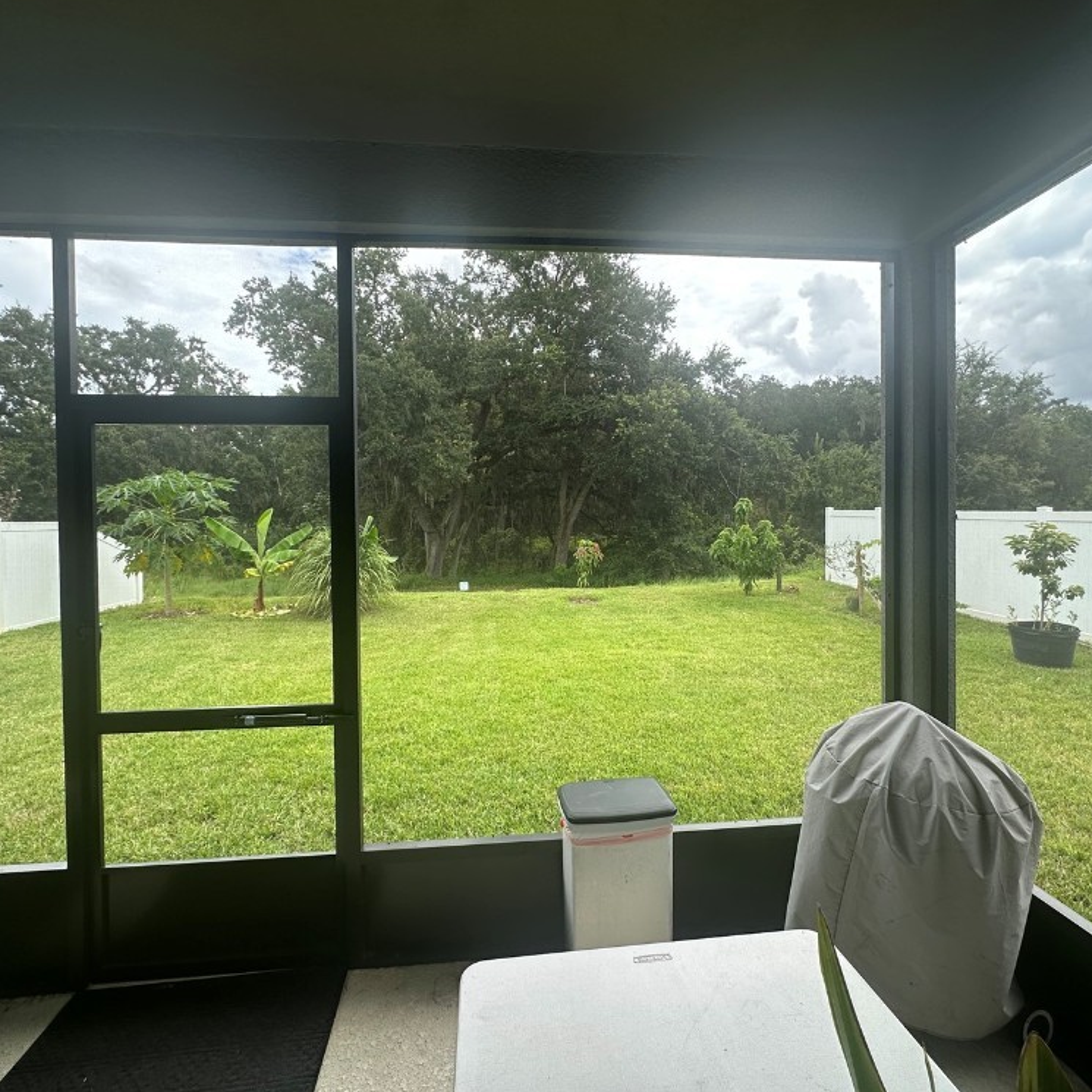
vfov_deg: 84.0
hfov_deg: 84.0
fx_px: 607
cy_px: 532
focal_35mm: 17
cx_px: 551
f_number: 2.2
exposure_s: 1/410
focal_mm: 2.22
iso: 40
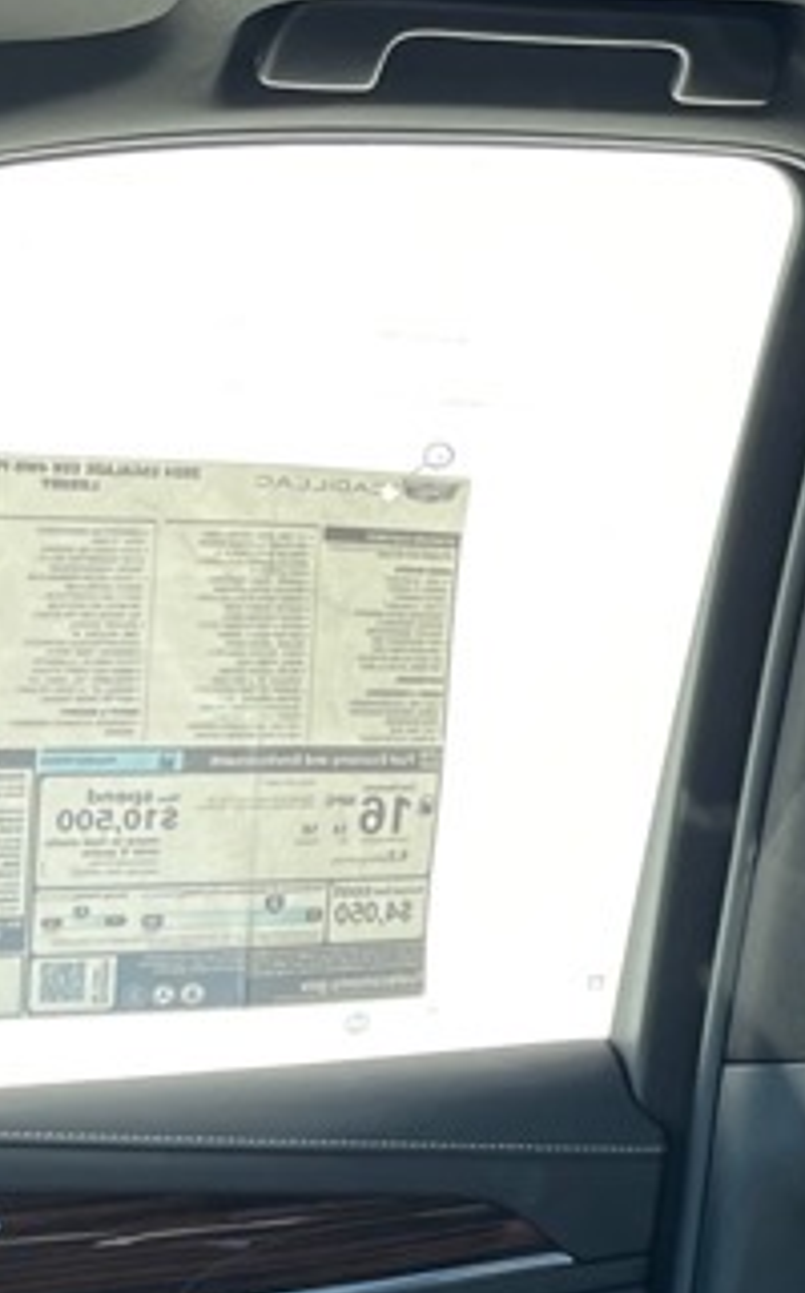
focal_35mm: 88
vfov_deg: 23.4
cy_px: 379
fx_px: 3096
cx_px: 1856
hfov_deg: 12.2
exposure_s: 1/449
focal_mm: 5.1
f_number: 1.6
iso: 50
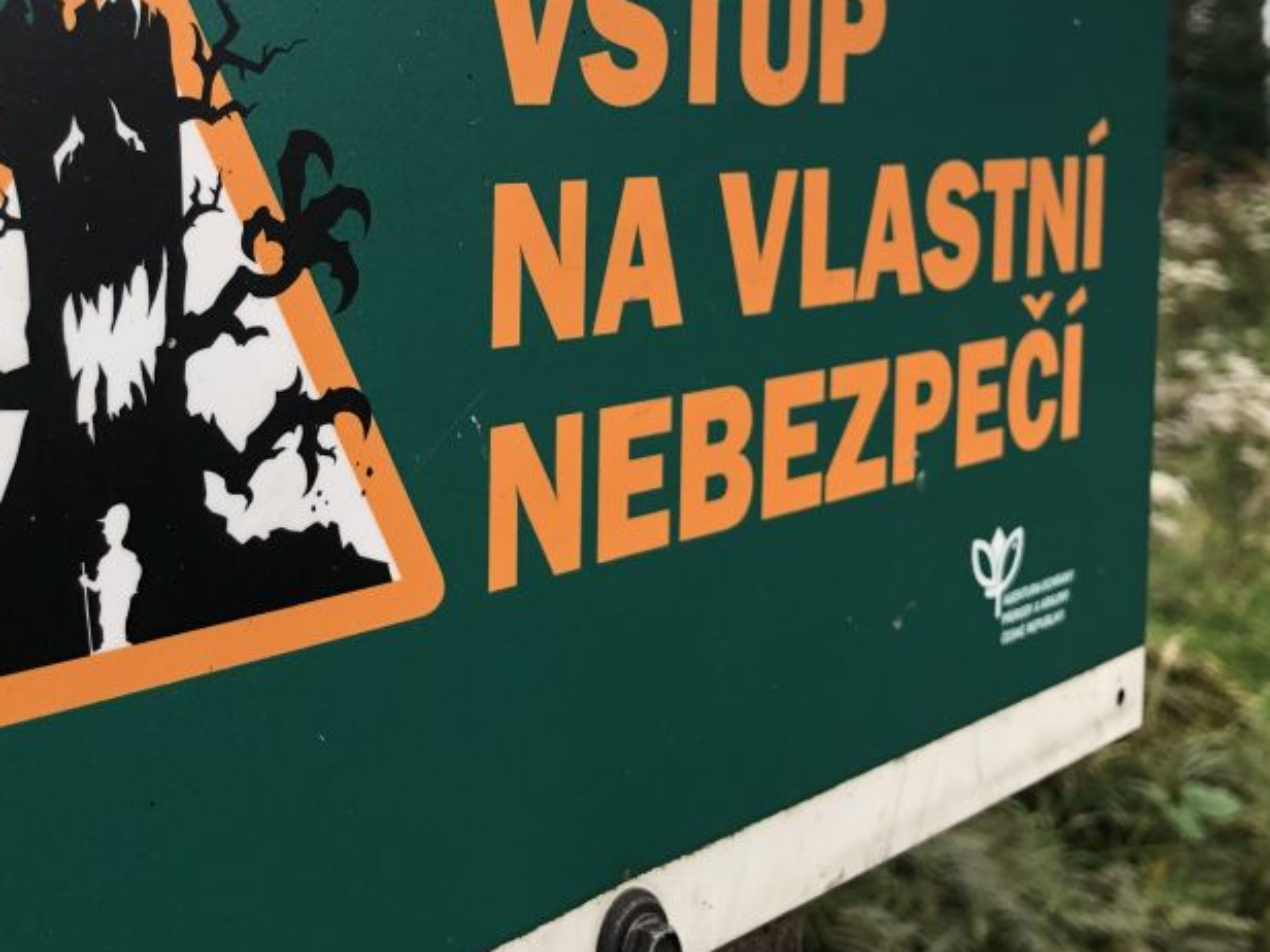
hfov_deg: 37.7
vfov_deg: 28.4
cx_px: 410
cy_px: 180
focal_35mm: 50
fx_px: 1834
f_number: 1.8
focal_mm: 3.99
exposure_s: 1/120
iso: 25
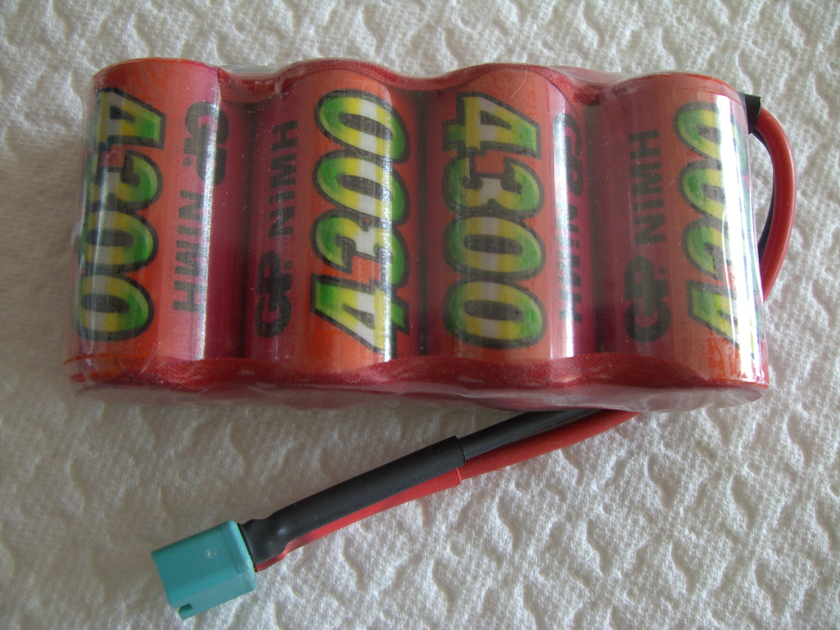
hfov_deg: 49.0
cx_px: 420
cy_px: 315
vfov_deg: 37.7
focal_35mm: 38
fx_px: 922
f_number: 2.7
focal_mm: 6.2
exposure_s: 1/100
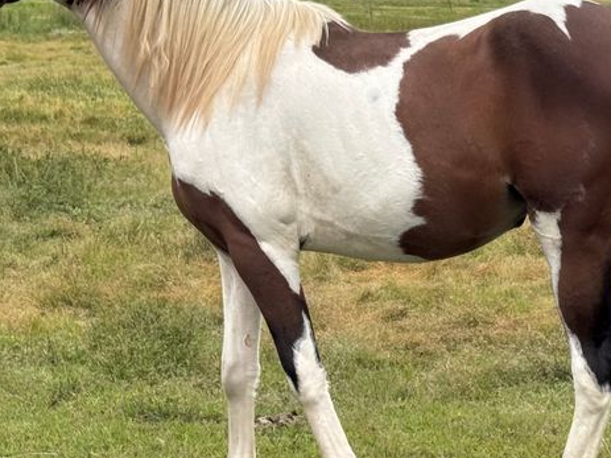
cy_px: 154
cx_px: 326
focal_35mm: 83
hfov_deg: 23.6
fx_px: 1465
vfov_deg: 17.7
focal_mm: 6.76
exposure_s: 1/774
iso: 64
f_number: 1.78
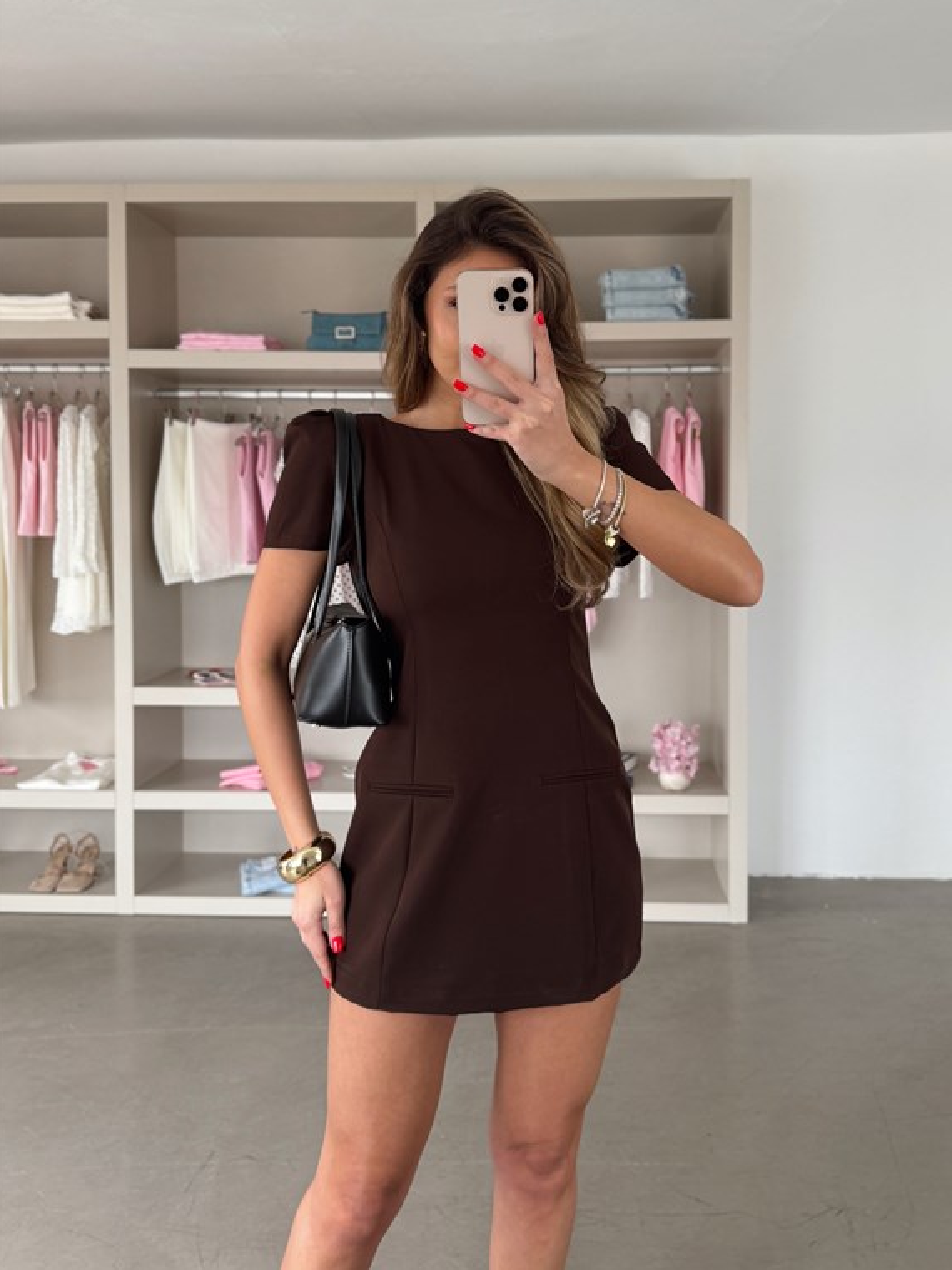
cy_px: 596
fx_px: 953
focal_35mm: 26
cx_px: 508
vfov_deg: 67.2
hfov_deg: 53.0
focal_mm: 6.76
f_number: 1.78
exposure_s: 1/121
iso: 125
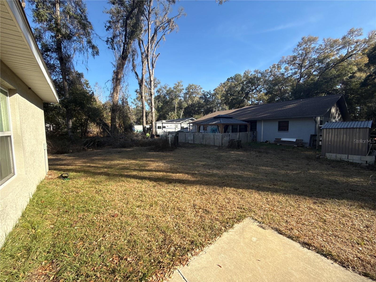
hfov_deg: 102.1
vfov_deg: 85.7
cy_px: 141
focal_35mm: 14
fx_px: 152
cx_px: 188
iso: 64
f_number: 2.2
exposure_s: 1/709
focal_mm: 2.22
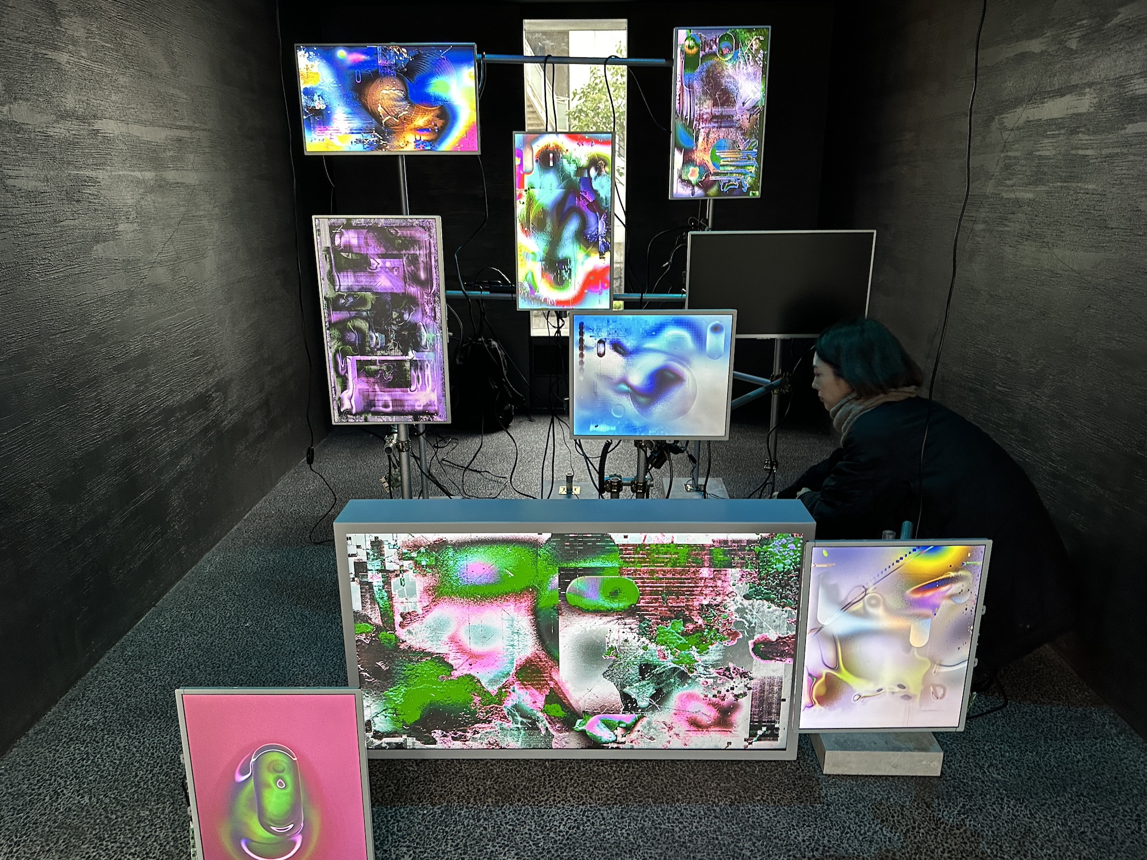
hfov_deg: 71.6
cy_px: 430
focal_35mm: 24
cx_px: 574
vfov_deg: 56.8
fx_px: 795
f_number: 1.78
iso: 250
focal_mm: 6.86
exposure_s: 1/50
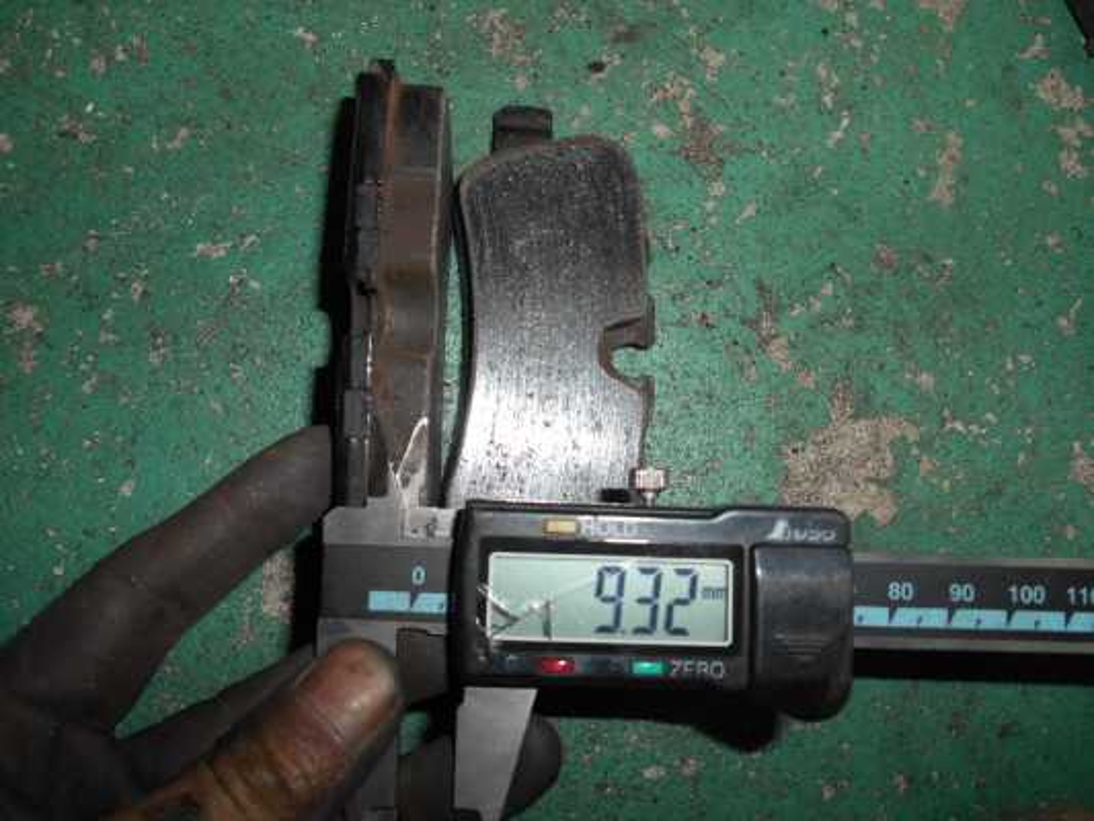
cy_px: 410
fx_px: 822
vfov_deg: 53.1
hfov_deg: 67.3
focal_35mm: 26
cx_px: 547
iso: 80
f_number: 3.4
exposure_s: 1/25
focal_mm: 4.7
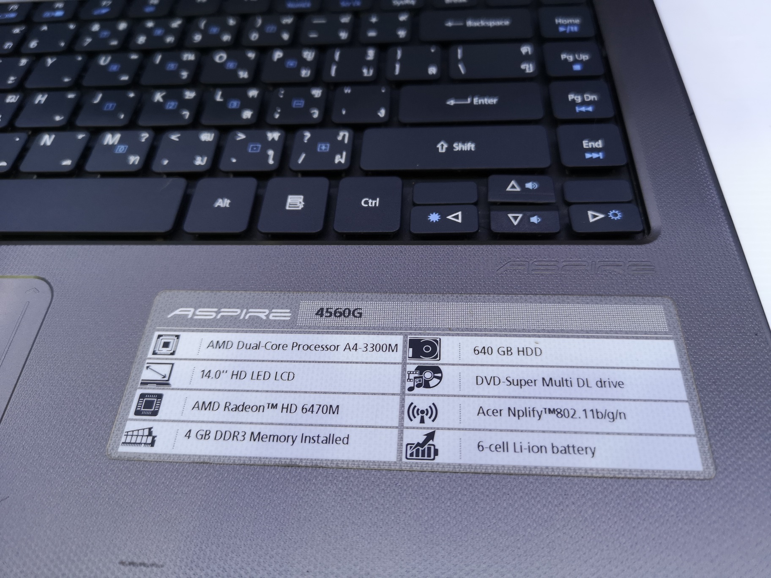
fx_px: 601
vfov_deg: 51.4
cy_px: 289
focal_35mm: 27
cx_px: 386
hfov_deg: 65.3
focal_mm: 3.95
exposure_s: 1/50
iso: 160
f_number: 1.8
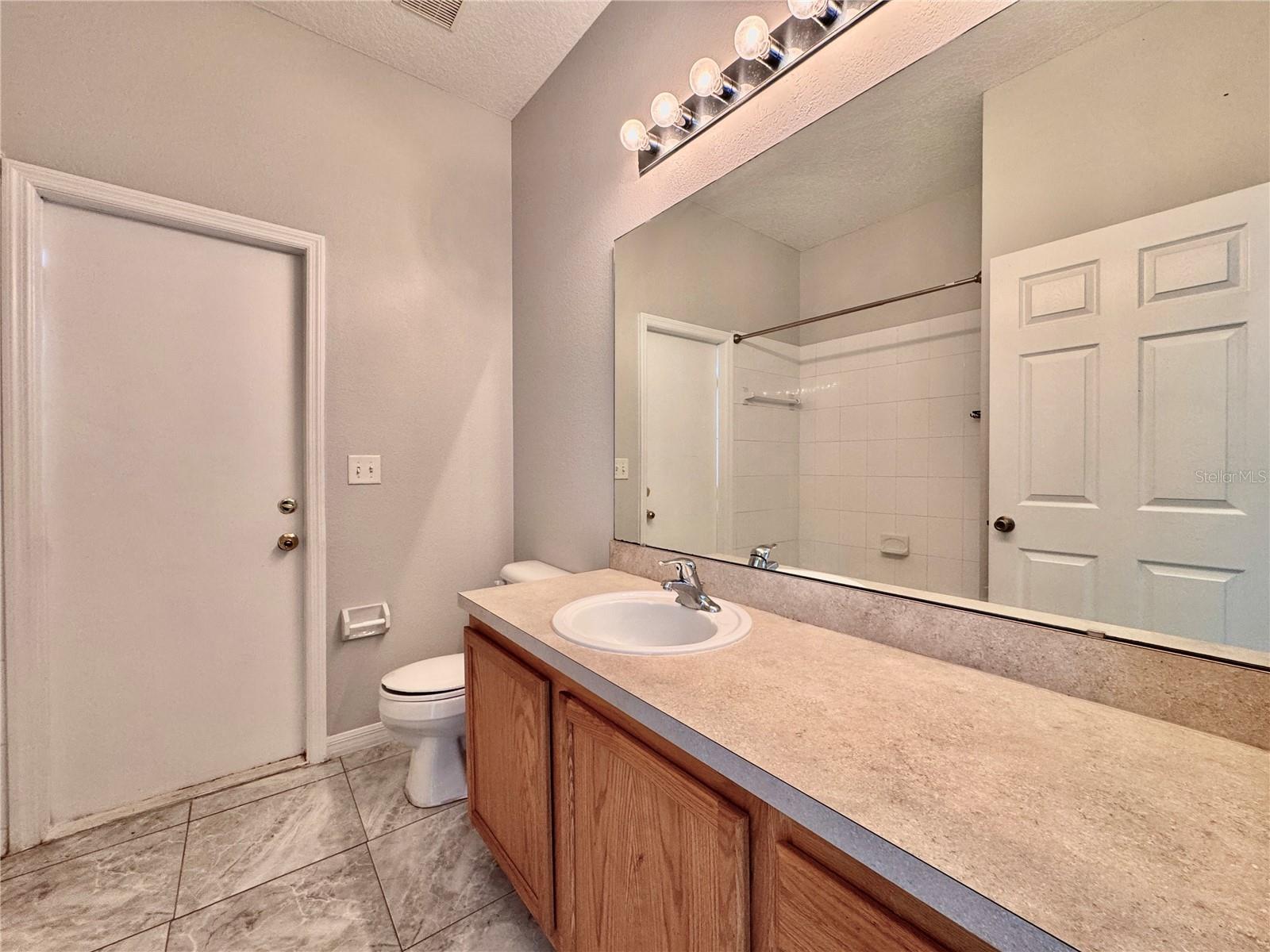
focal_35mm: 14
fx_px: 514
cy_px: 476
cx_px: 635
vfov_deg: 85.7
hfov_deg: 102.1
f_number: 2.2
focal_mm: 2.22
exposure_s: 1/60
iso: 200
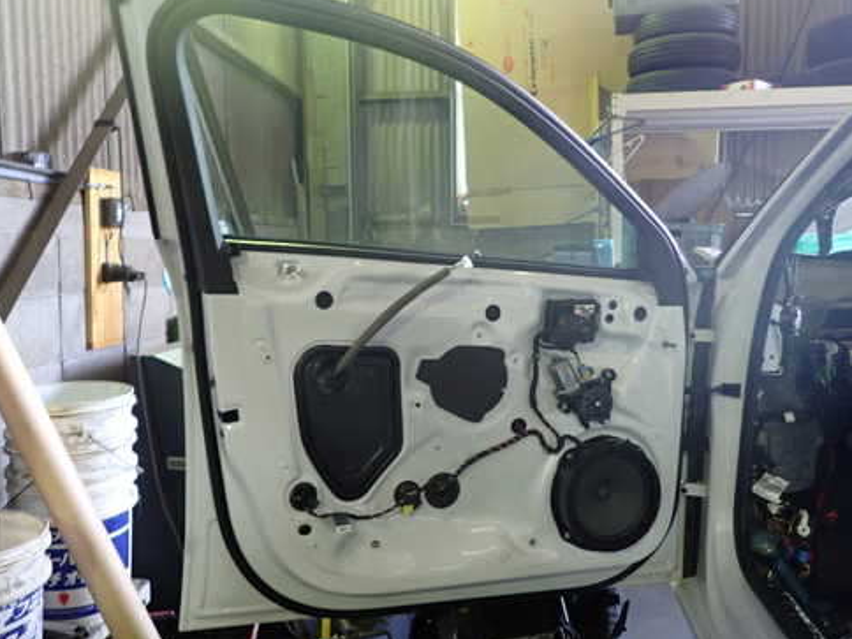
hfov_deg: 58.3
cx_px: 408
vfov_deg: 45.4
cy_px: 312
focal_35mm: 31
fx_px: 763
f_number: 2
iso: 250
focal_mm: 4.5
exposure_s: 1/30
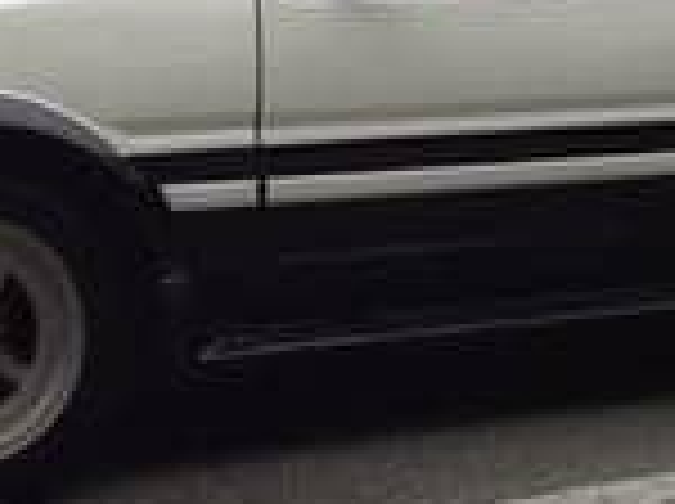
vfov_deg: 14.0
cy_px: 140
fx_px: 2044
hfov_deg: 18.7
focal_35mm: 105
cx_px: 284
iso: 50
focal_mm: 4.28
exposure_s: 1/1209
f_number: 2.4
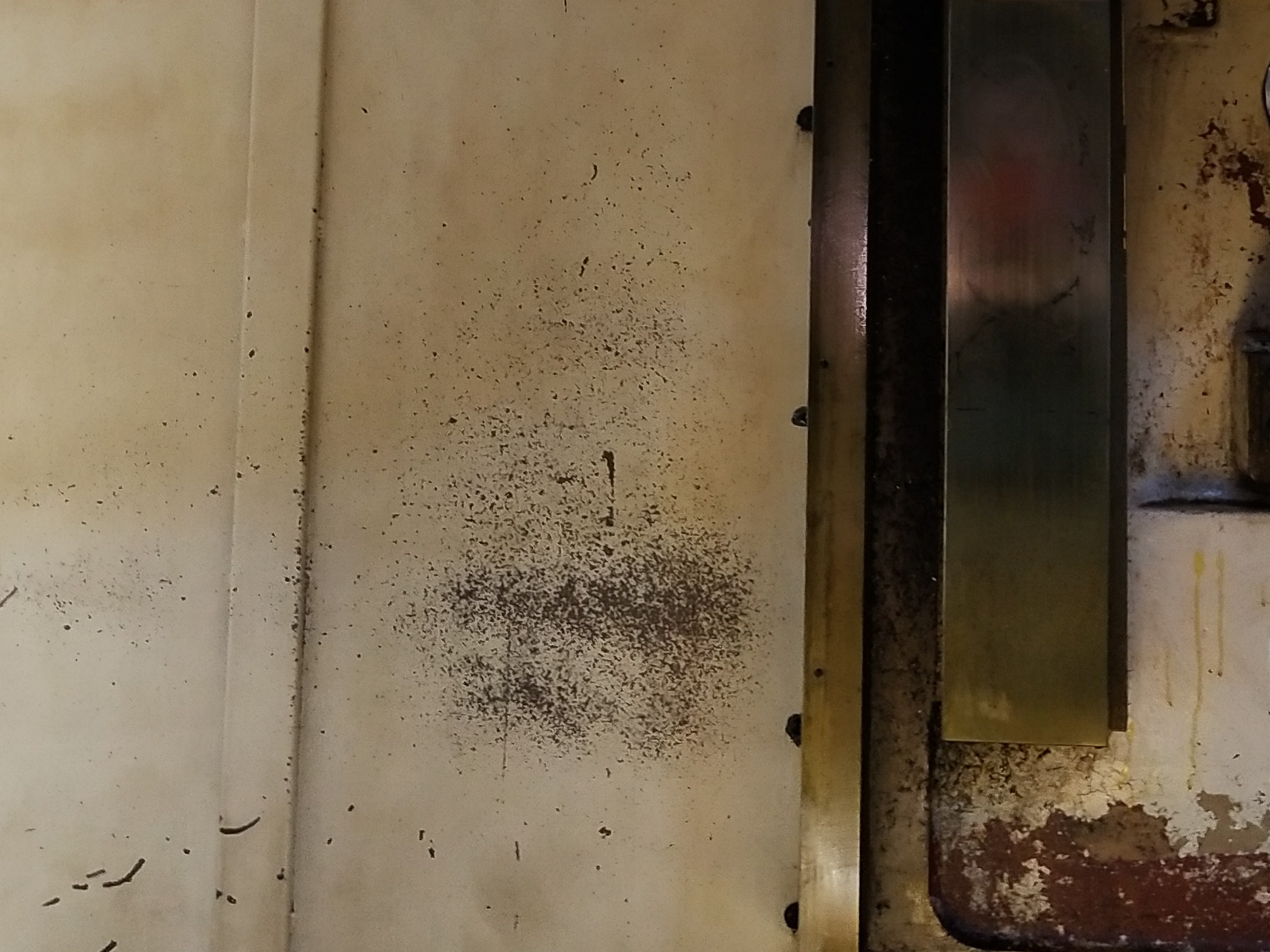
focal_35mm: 68
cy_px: -89
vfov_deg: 20.6
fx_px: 2495
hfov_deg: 28.4
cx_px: 810
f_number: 1.8
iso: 349
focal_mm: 3.95
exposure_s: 1/50
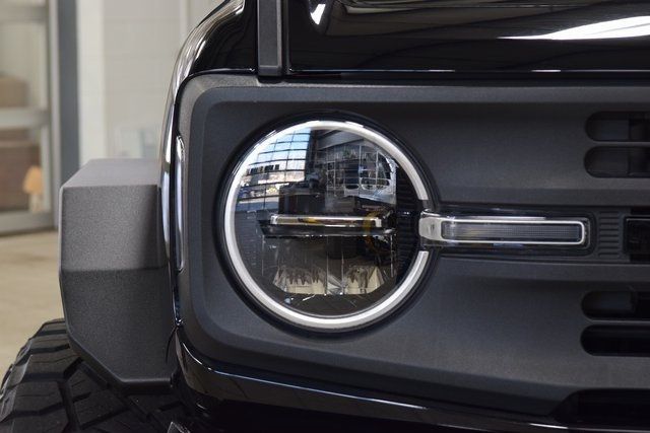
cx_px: 325
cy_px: 216
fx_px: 1896
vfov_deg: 13.0
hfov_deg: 19.5
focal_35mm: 105
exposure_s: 1/30
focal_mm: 70
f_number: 7.1
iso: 1000
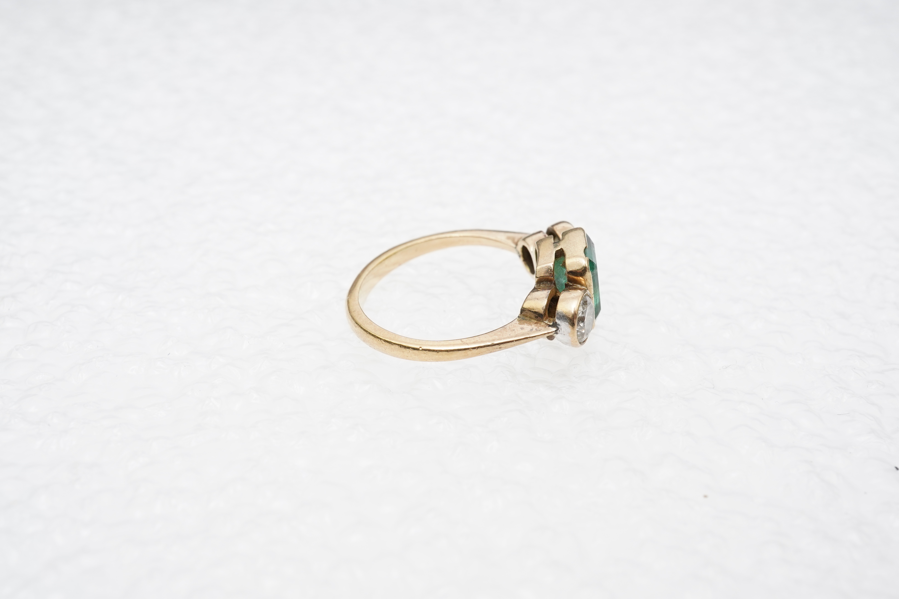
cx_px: 450
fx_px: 1124
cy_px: 300
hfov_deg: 43.6
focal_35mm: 45
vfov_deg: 29.9
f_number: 20
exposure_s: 1/100
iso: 640
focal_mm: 30
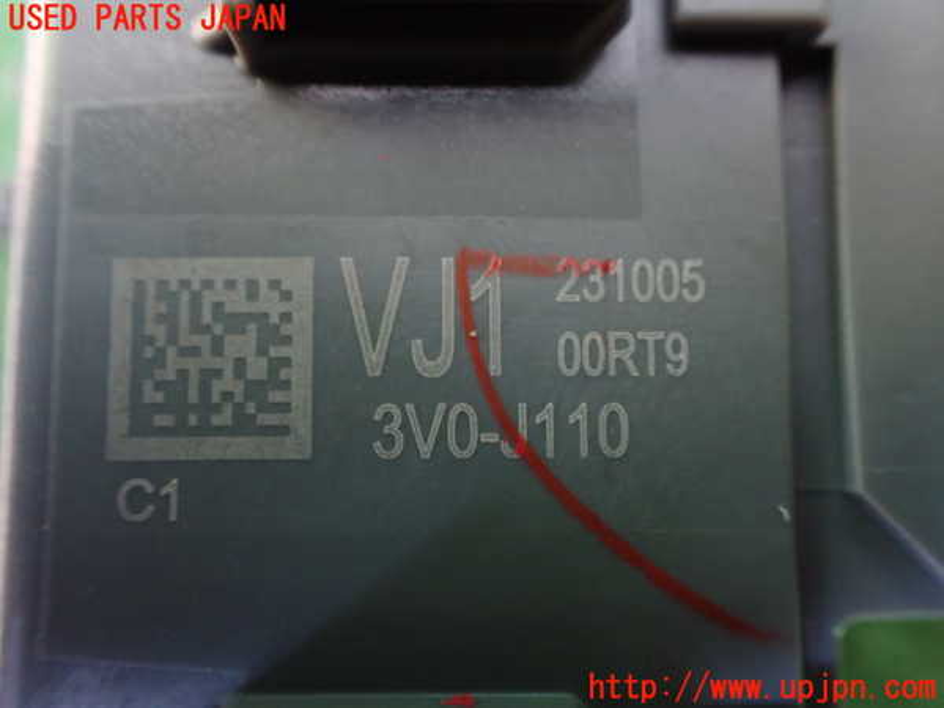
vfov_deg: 46.8
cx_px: 472
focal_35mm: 30
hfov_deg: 60.0
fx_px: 818
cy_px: 354
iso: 800
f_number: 2.3
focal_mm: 5.4
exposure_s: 1/80
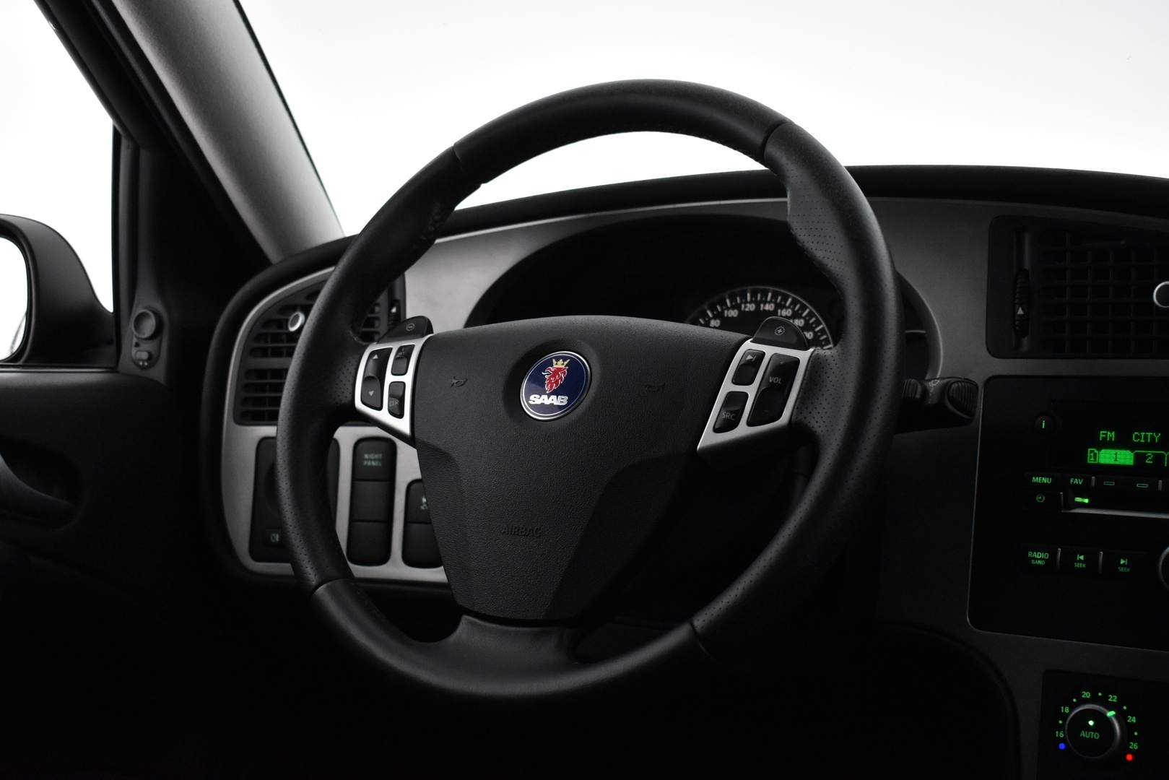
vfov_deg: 29.0
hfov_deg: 42.3
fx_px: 1510
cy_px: 390
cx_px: 584
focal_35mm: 46
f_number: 4.5
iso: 3200
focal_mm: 31
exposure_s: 1/80
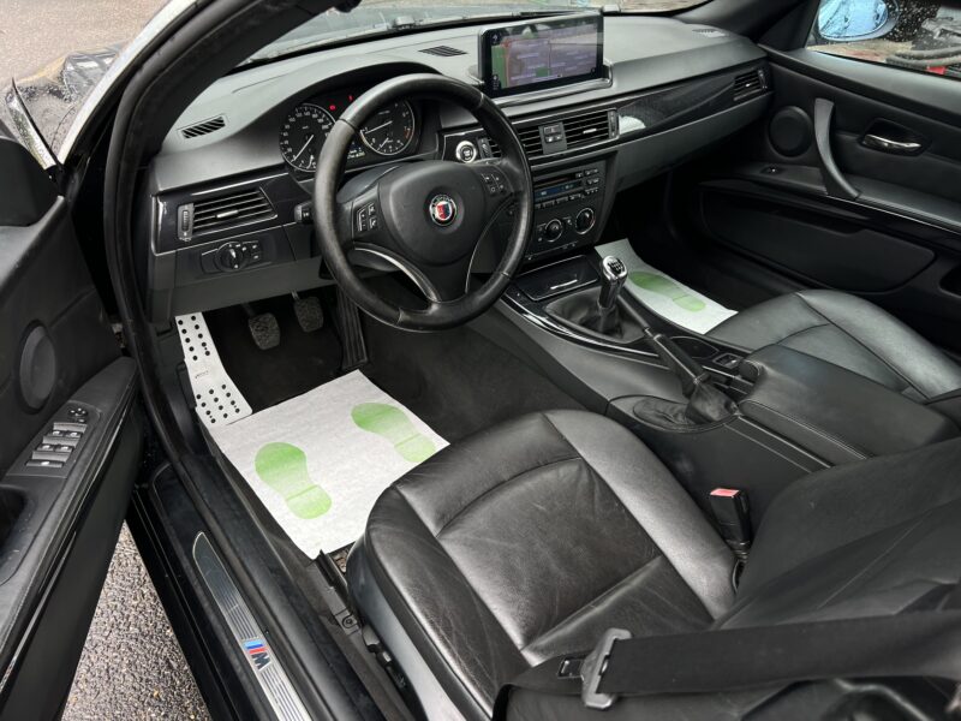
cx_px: 480
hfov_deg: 67.3
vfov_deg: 53.1
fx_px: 722
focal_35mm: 26
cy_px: 360
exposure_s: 1/217
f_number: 1.5
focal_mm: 5.7
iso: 40
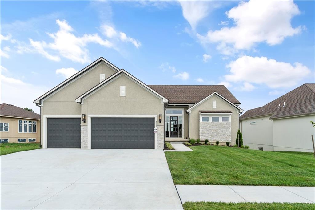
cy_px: 105
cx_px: 158
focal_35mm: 20
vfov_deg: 61.9
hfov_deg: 84.0
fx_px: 175
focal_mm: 20
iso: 400
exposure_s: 1/640
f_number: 9
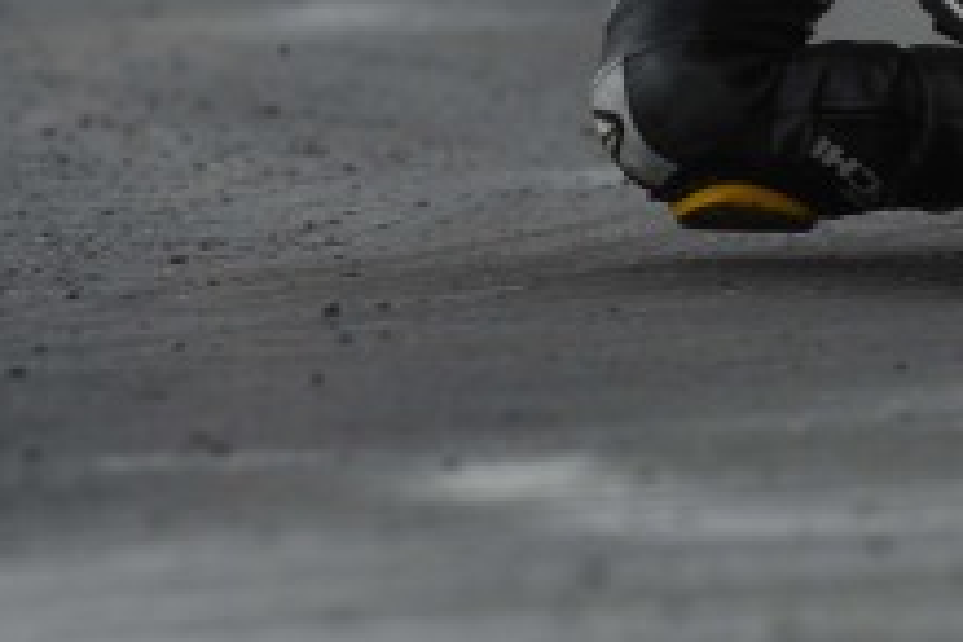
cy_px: -279
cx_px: 998
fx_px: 31215
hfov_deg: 1.8
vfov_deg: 1.2
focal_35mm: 1167
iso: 125
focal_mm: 400
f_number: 7.1
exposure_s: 1/500
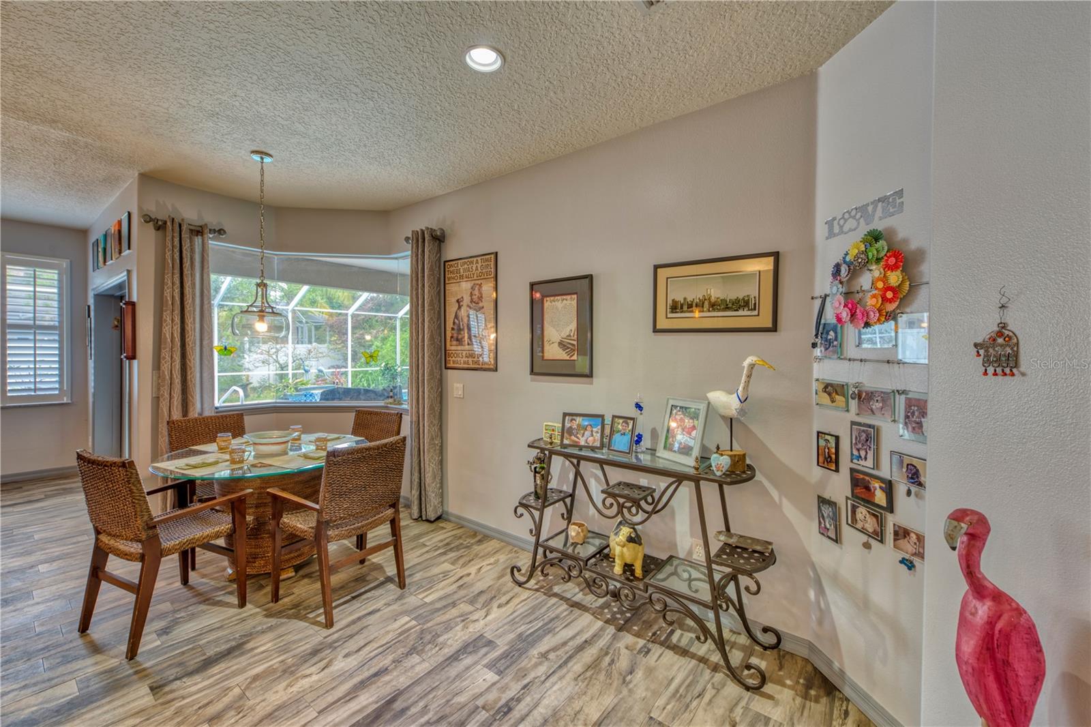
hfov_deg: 104.3
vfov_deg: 81.2
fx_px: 424
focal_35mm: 14
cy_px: 364
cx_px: 546
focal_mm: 14
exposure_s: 1/4
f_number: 8
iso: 100
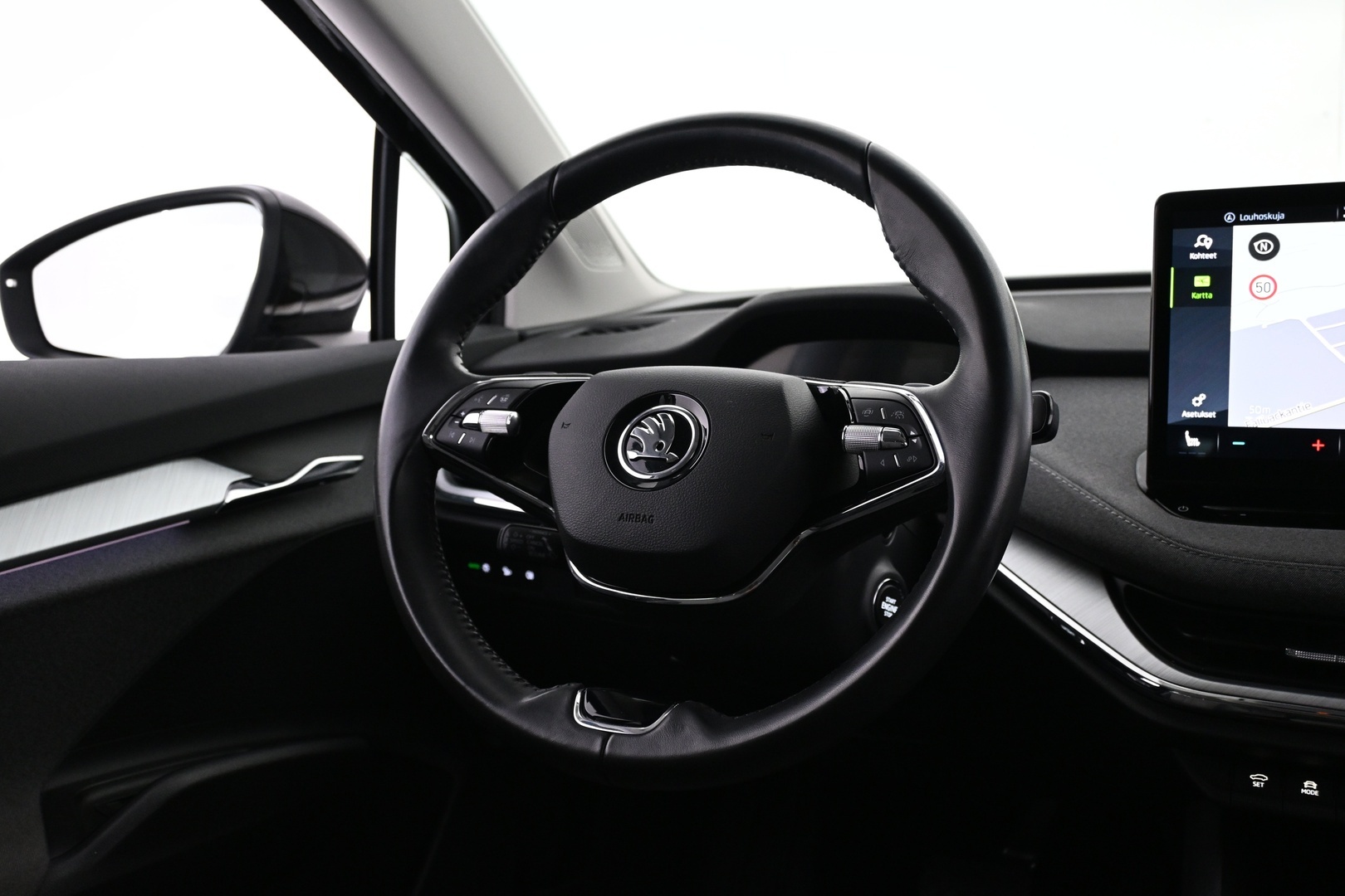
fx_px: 1261
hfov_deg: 56.1
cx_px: 672
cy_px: 448
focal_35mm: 34
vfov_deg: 39.1
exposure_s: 1/25
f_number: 4
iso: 1600
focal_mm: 22.5
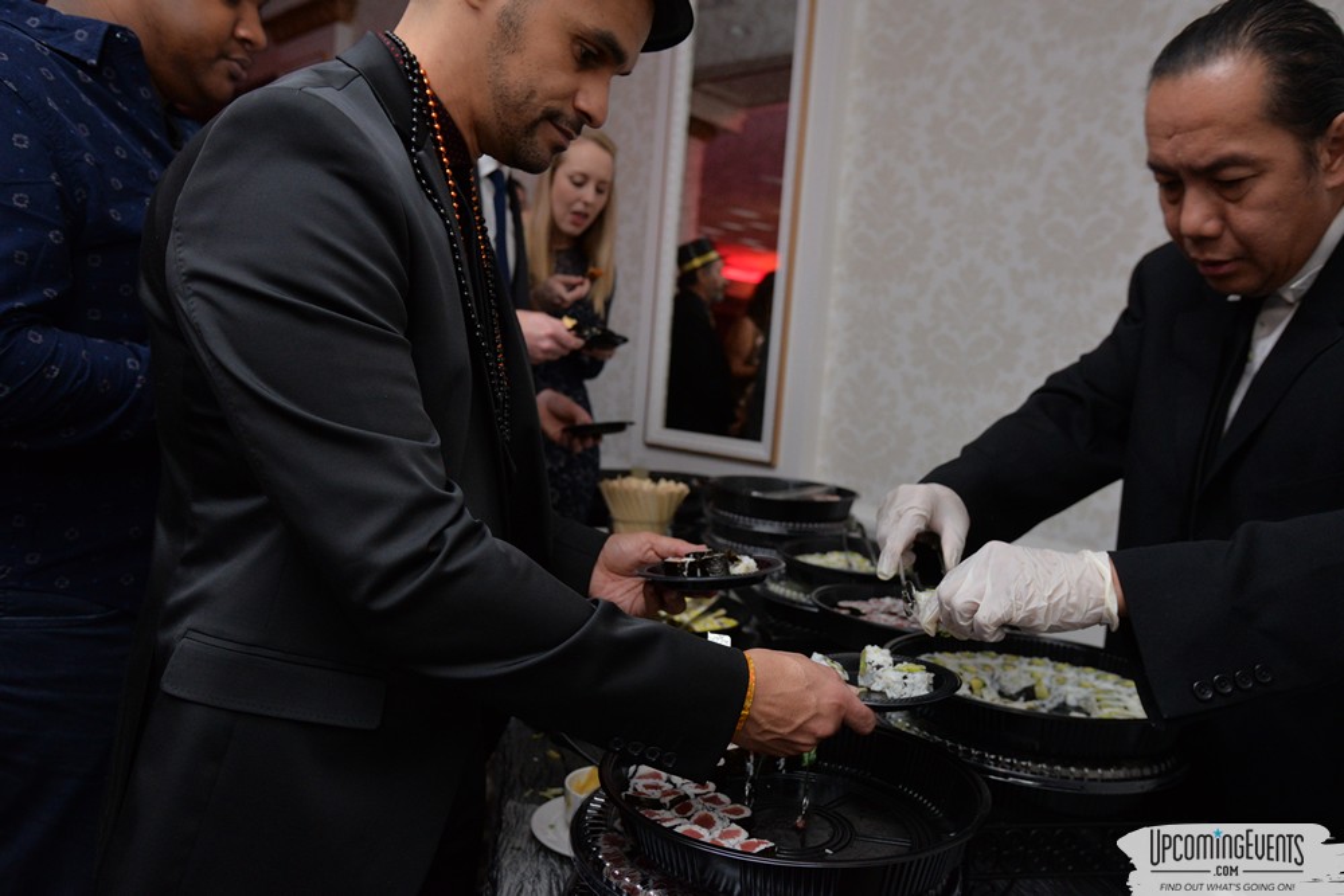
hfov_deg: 84.0
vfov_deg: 61.9
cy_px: 448
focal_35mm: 20
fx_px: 747
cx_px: 672
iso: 2000
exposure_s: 1/60
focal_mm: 20
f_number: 4.5
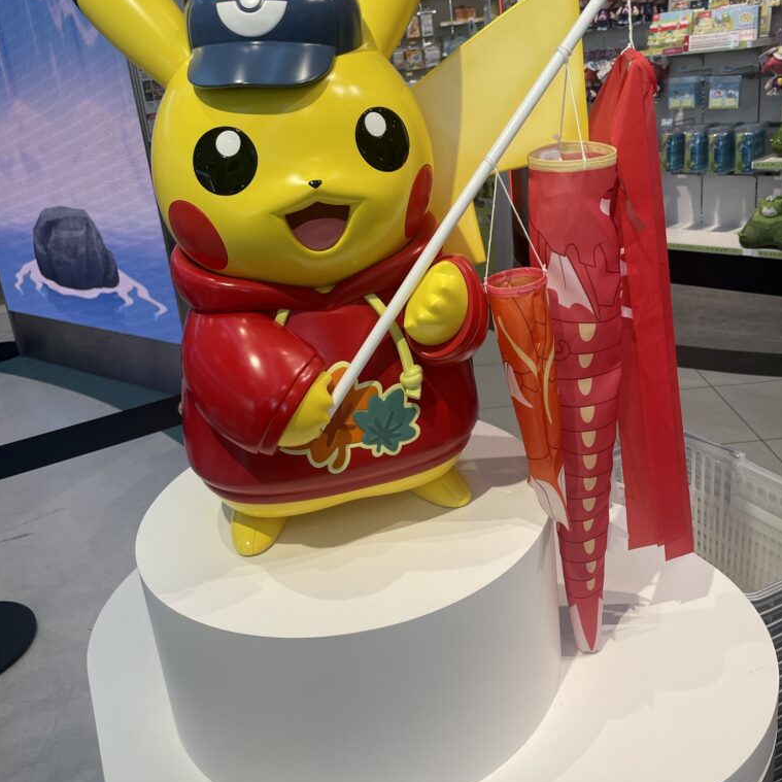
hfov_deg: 52.5
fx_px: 792
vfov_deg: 52.3
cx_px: 393
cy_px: 327
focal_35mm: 31
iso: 32
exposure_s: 1/292
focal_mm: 4.2
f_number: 1.6
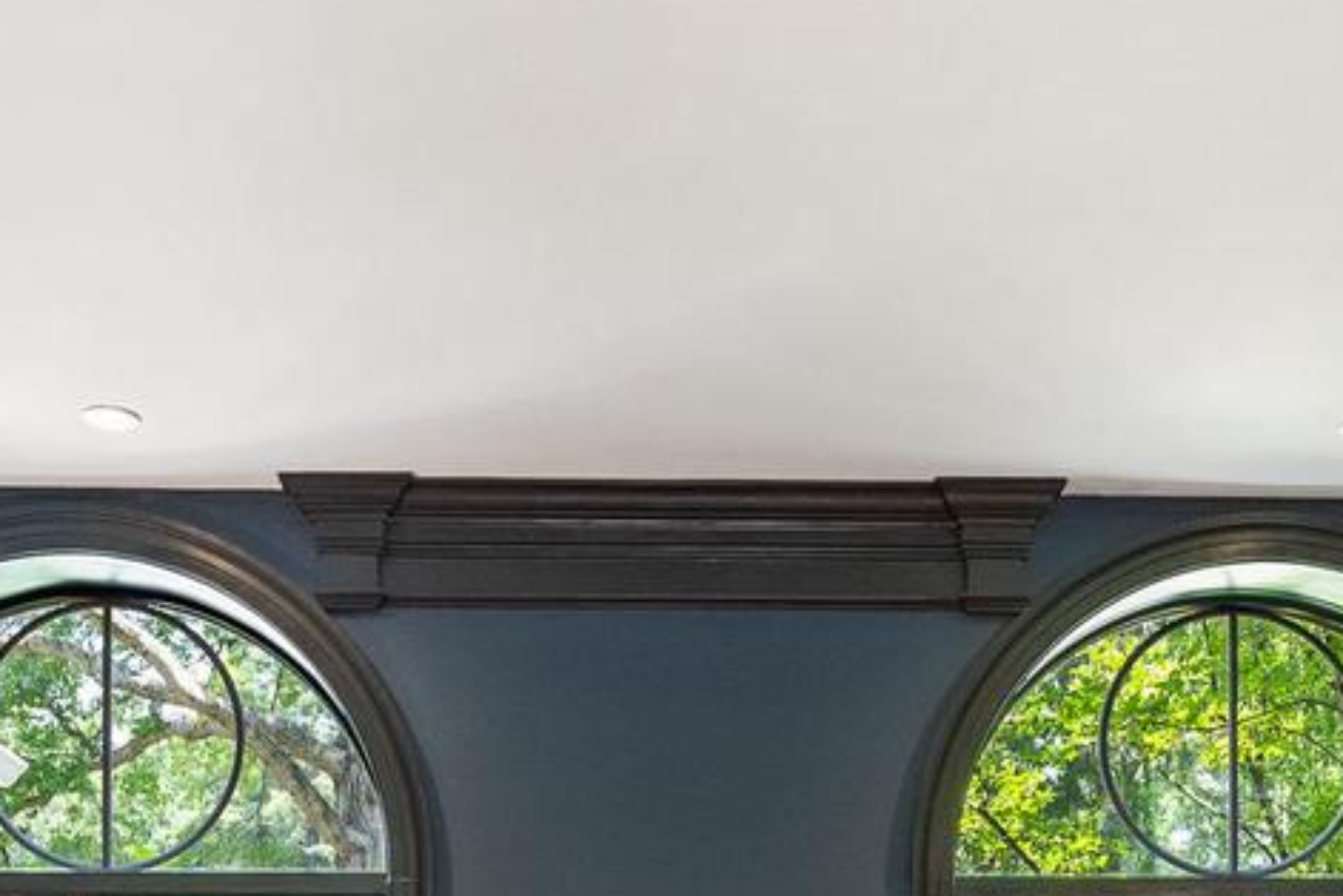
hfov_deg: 38.2
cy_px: 1191
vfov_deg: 22.9
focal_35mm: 52
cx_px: 670
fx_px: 1940
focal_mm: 17
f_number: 4
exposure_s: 1/25
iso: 1600
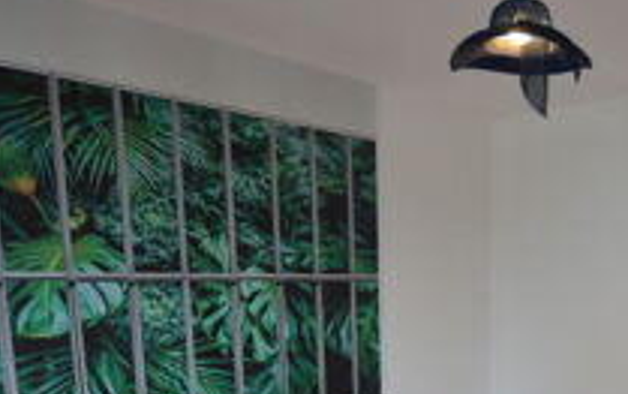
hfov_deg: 52.0
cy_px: 385
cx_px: 496
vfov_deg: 33.5
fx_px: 600
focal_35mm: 35
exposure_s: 1/60
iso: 450
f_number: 4
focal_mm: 10
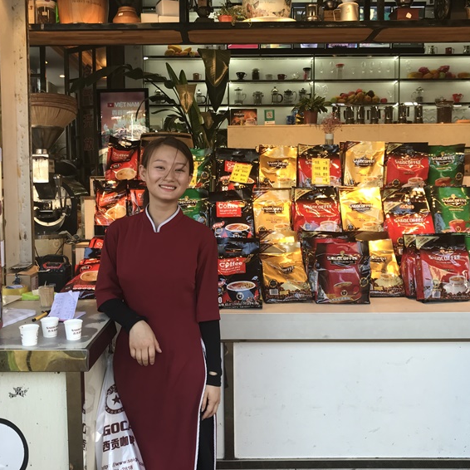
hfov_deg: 47.2
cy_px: 231
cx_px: 229
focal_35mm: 35
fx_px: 538
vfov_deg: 47.2
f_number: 1.8
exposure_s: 1/109
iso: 20
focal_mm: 3.99
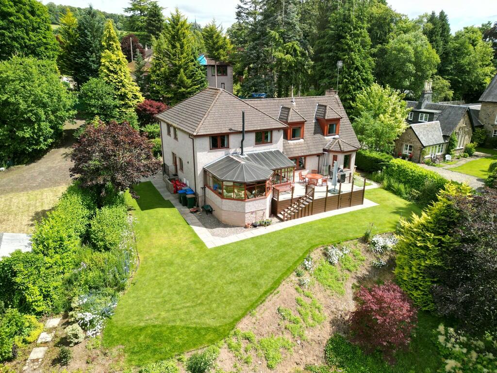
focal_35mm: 24
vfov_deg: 56.8
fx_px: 345
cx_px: 248
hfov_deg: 71.6
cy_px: 186
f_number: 1.7
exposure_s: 1/640
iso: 110
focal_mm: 6.72
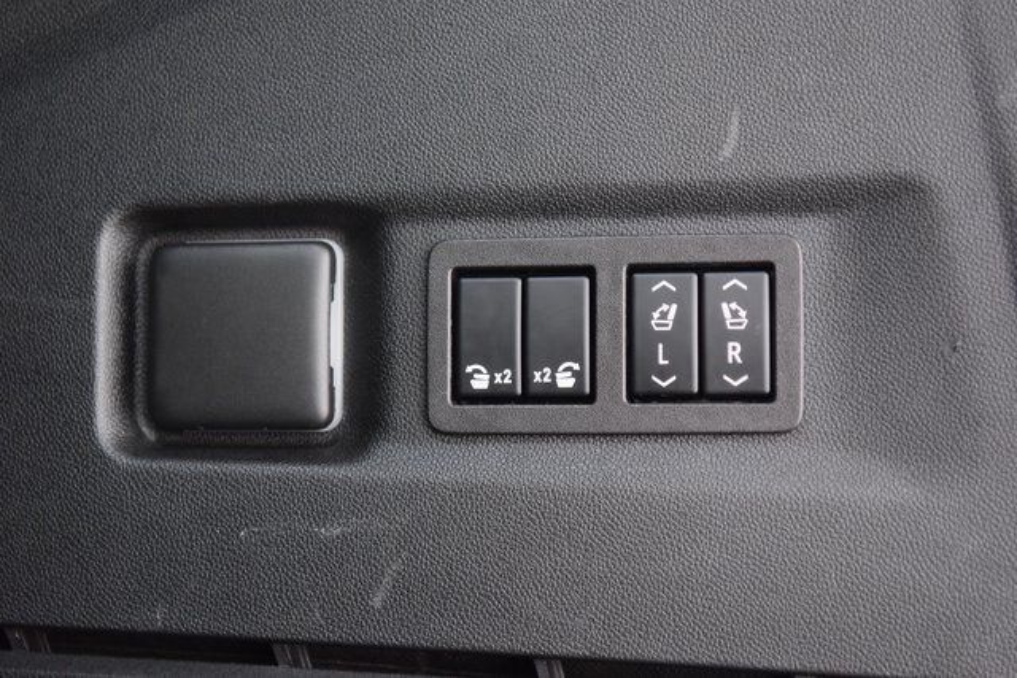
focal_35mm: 75
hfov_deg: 27.0
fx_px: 2119
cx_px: 508
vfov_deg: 18.2
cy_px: 339
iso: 1600
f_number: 2.8
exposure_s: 1/5
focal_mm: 50
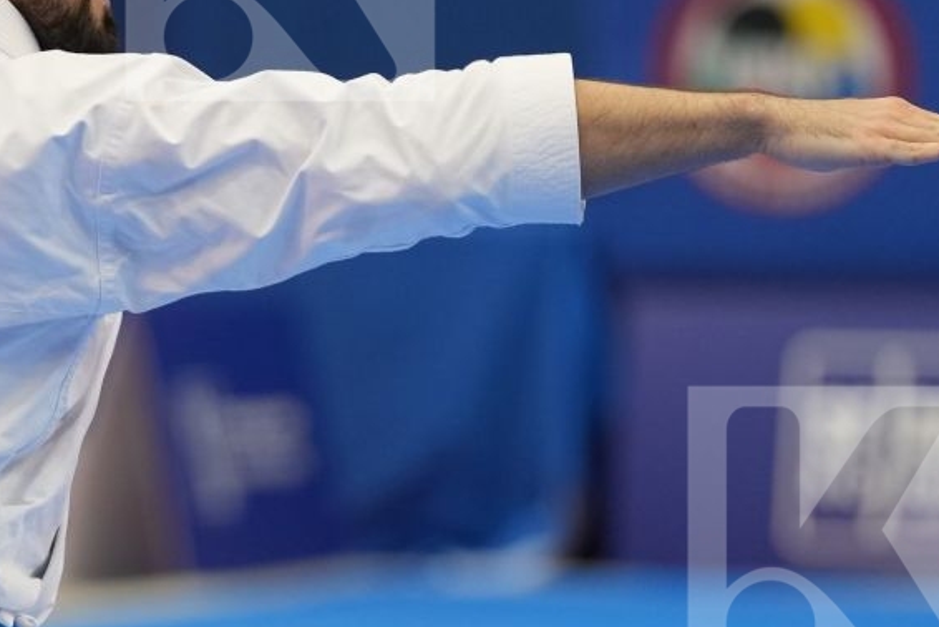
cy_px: 537
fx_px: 14848
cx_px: 280
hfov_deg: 3.6
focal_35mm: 569
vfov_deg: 2.4
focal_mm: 179
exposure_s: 1/500
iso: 800
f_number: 2.8
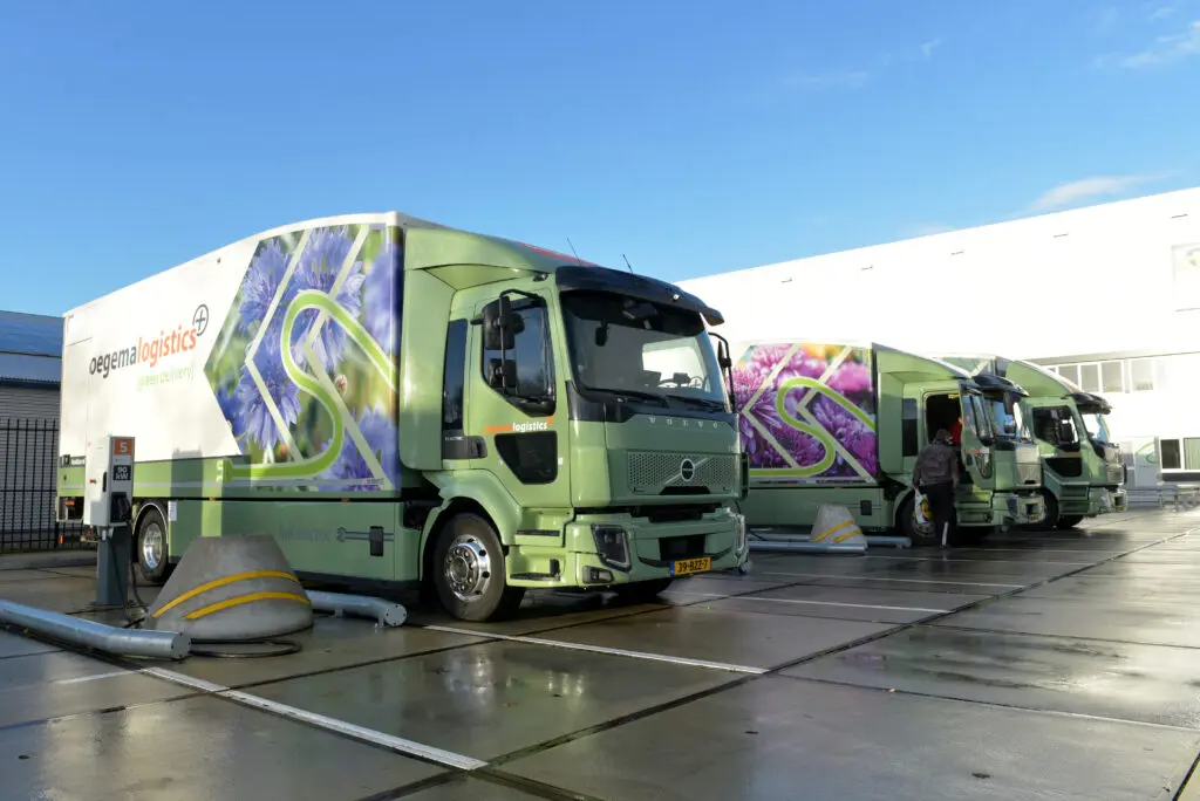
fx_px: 900
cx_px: 600
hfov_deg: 67.4
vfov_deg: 48.0
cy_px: 400
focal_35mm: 27
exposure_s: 1/320
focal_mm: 27
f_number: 9
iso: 400
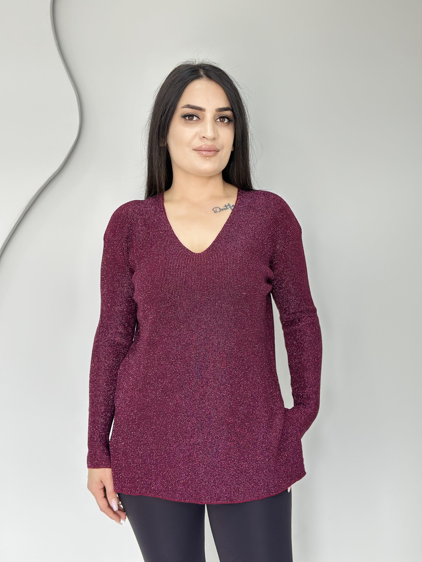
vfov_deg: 39.7
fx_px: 780
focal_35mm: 48
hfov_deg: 30.3
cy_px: 281
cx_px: 211
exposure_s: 1/70
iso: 125
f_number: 1.78
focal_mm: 6.86
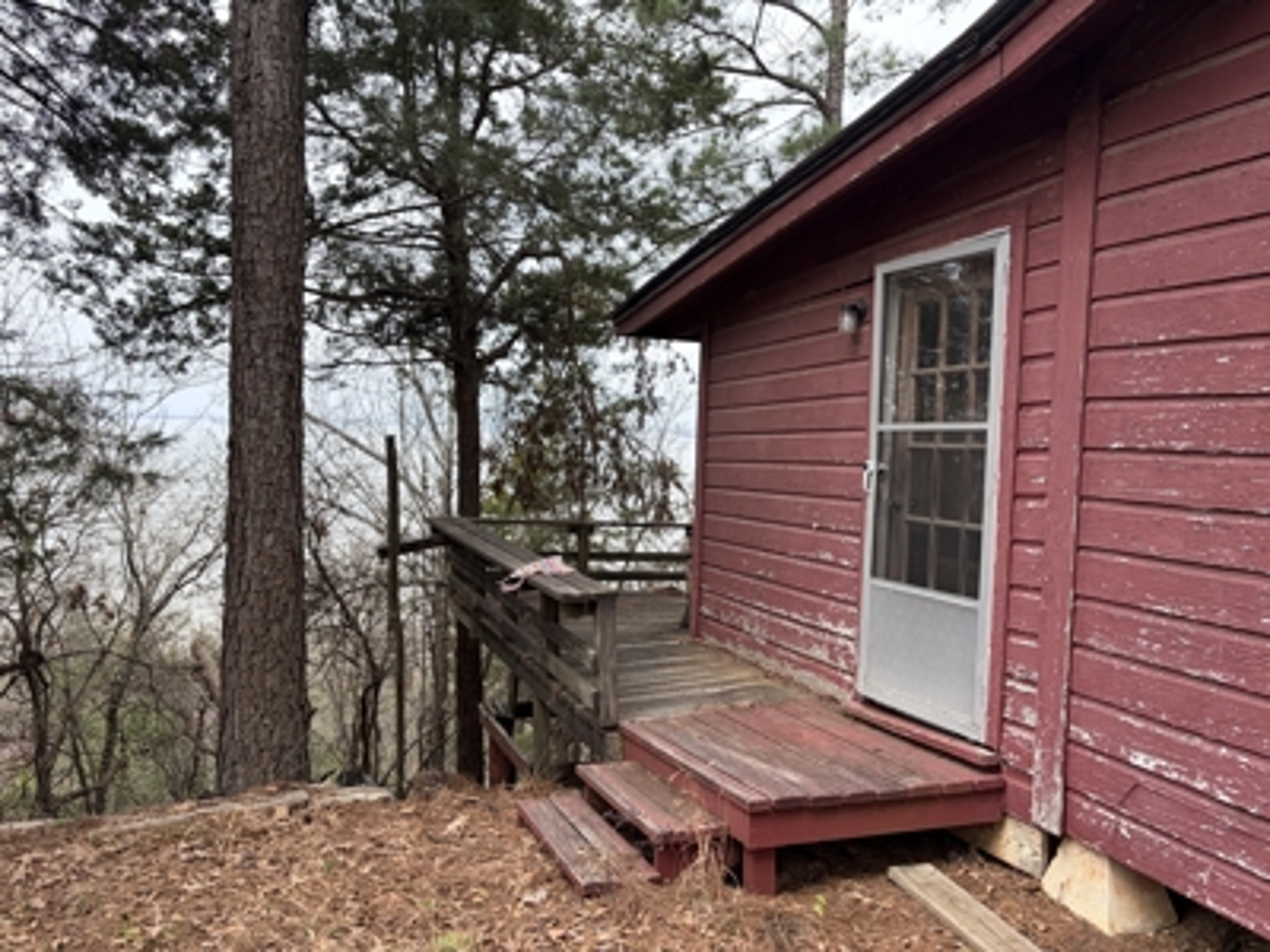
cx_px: 635
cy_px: 476
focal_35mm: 26
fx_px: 954
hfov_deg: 67.3
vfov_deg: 53.1
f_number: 1.6
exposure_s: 1/1016
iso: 64
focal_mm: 5.96
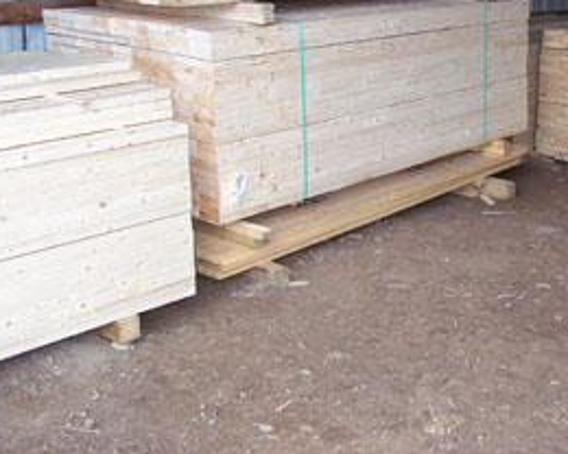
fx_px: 958
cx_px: 411
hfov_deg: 32.5
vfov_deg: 26.5
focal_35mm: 57
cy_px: 138
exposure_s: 1/100
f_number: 2.8
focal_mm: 6.3
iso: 160
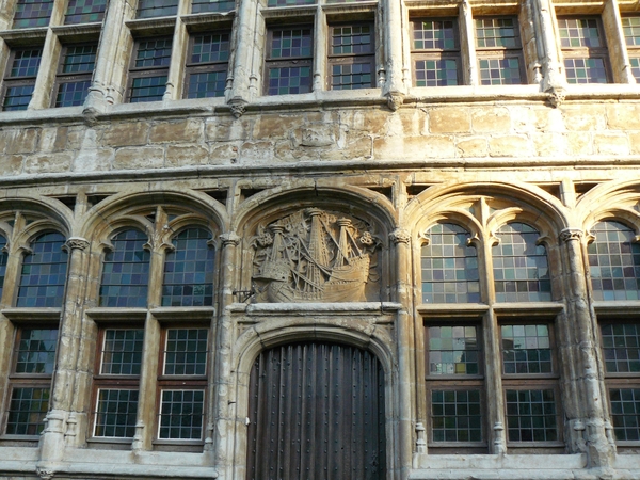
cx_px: 320
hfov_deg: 51.4
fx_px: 666
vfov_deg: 39.7
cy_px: 240
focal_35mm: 36
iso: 200
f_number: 4
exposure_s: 1/250
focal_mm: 6
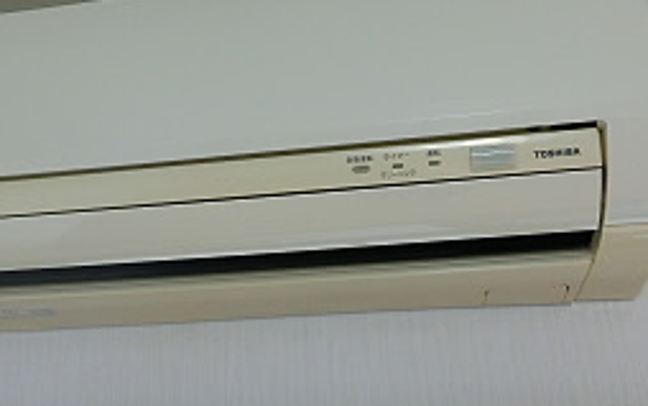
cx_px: 195
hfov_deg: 42.6
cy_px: 152
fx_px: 813
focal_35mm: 46
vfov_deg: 27.9
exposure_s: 1/50
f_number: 2.8
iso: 400
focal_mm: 5.4
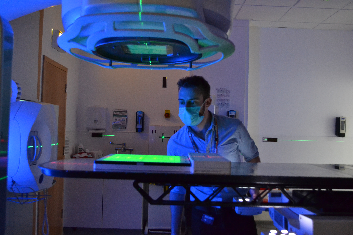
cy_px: 118
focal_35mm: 36
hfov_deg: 53.1
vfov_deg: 36.9
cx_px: 176
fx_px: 353
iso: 3200
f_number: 4
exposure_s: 1/15
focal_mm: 24
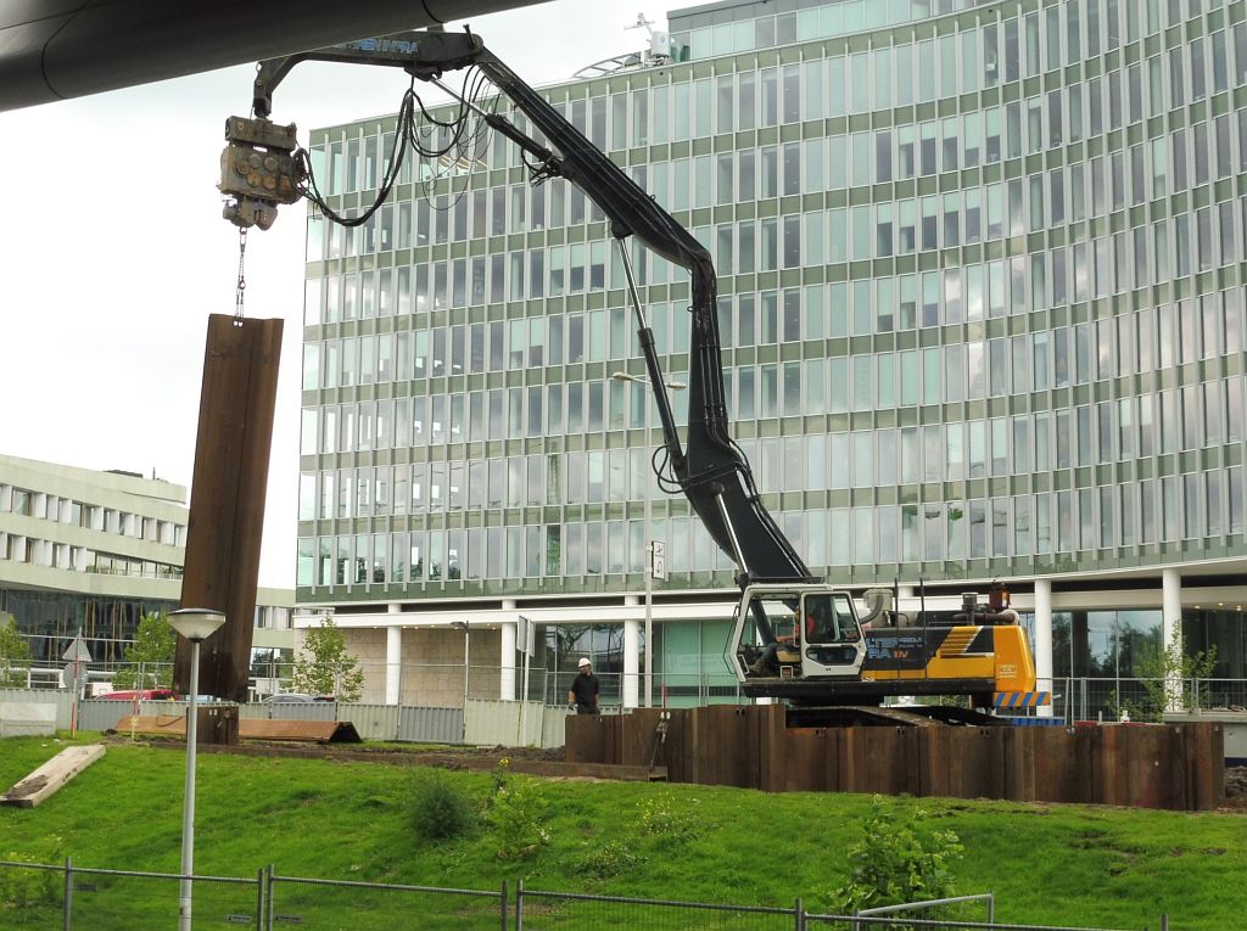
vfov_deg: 25.2
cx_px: 624
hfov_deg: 33.3
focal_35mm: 58
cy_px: 466
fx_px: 2086
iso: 100
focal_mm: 10.3
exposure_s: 1/100
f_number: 4.7
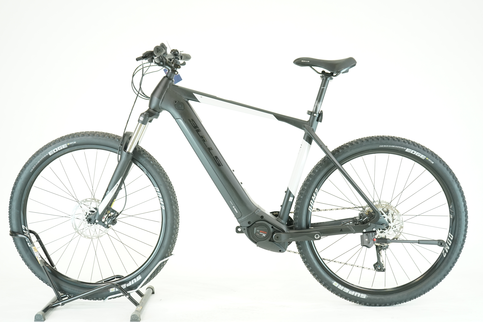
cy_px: 161
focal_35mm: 50
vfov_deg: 27.0
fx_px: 671
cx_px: 242
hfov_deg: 39.6
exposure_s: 1/125
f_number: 5
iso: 1600
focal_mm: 50
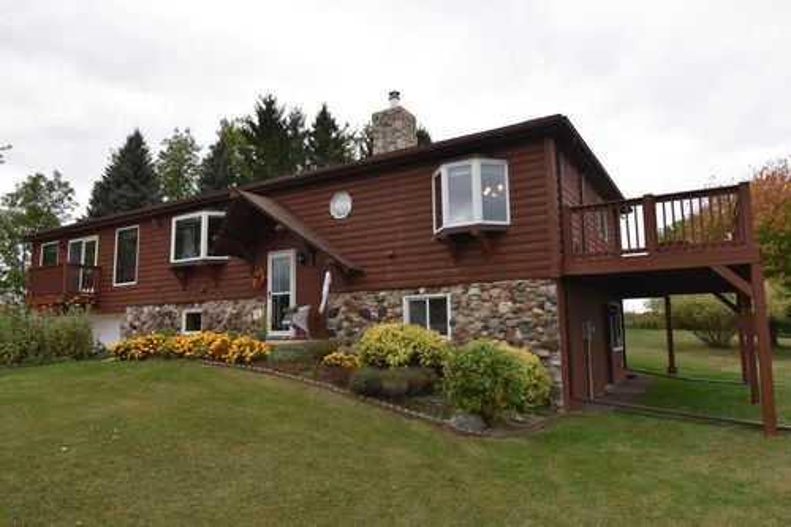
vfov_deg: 56.1
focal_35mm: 22
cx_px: 396
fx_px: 494
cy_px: 264
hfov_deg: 77.3
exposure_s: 1/250
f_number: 8
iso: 360
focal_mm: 15
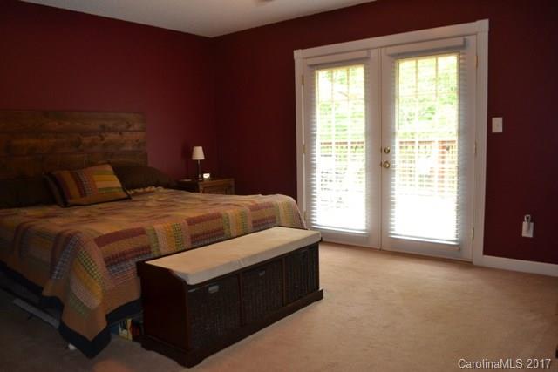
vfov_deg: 48.0
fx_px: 419
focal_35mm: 27
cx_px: 279
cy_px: 186
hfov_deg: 67.4
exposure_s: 1/60
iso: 560
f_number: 3.5
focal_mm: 18
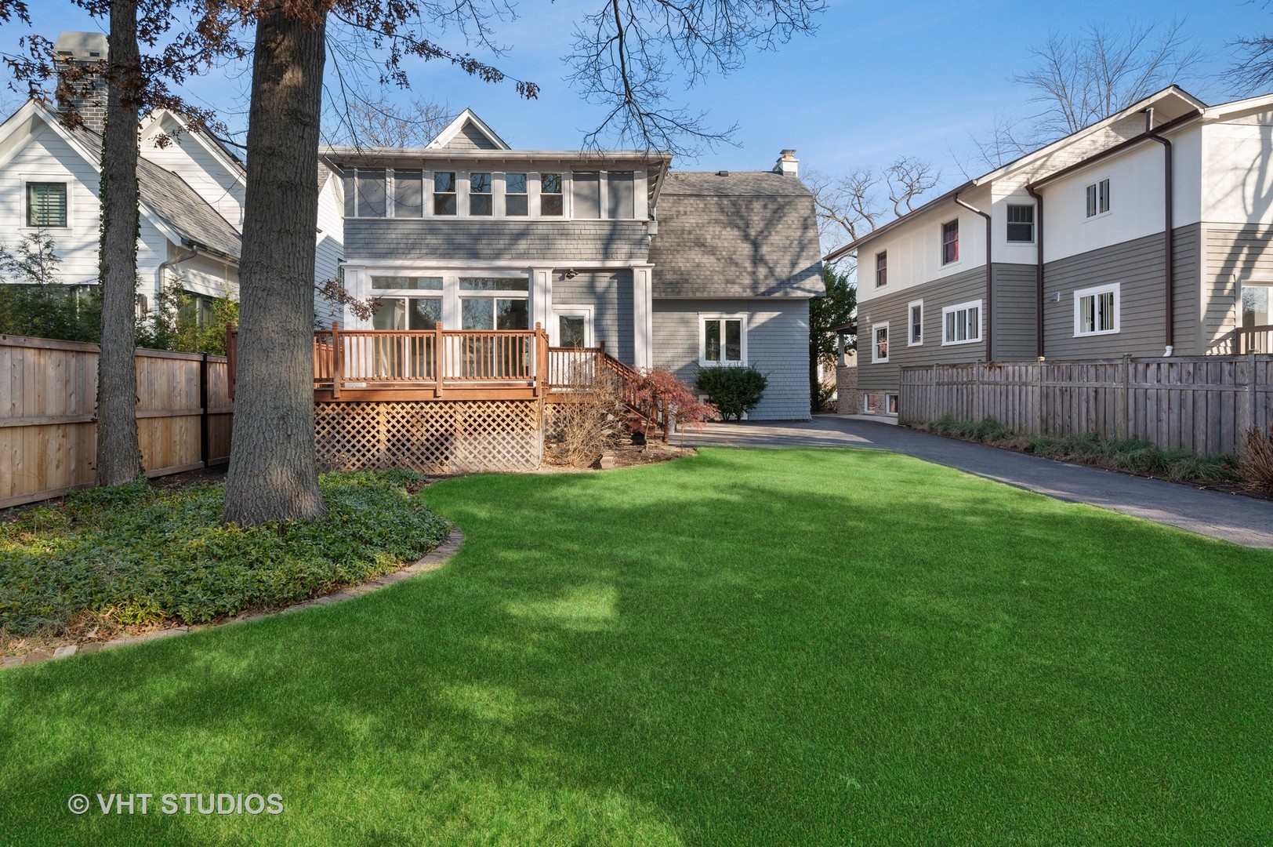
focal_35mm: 18
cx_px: 636
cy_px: 424
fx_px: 654
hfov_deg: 88.5
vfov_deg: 65.9
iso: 200
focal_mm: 18.5
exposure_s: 1/60
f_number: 8
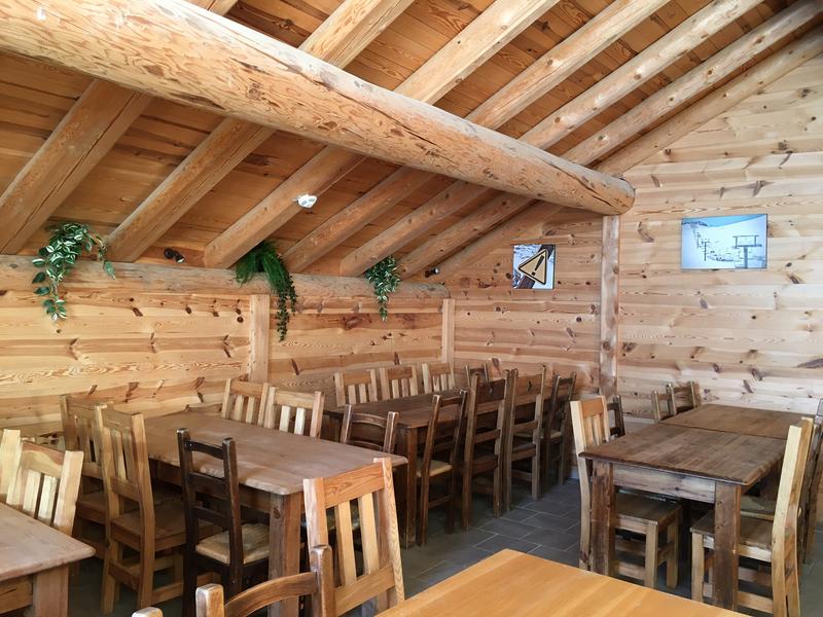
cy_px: 308
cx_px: 412
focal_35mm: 29
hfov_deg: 61.7
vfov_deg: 48.2
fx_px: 689
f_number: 2.2
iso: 100
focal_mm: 4.15
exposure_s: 1/33
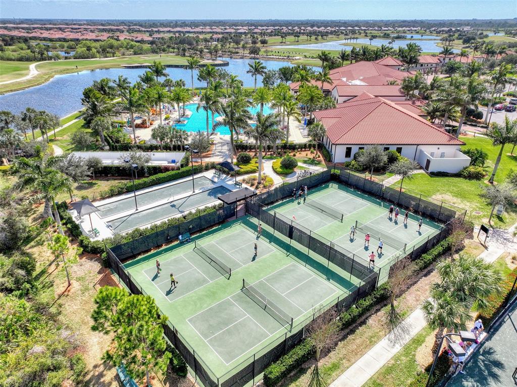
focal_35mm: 24
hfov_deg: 71.6
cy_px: 194
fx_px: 358
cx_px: 258
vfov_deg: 56.8
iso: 100
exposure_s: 1/2000
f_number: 2.8
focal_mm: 12.3
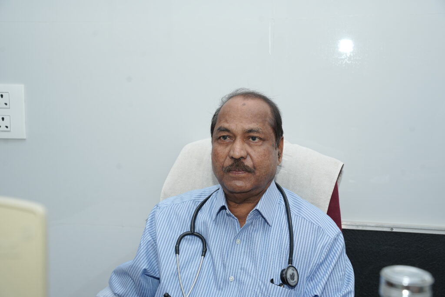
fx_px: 583
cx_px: 222
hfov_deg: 41.7
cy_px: 148
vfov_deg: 28.5
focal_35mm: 47
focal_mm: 47.2
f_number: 6.3
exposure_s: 1/125
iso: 400
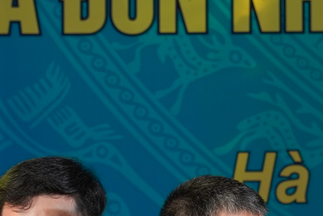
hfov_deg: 3.7
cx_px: 477
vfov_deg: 2.5
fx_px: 5007
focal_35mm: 558
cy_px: 451
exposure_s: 1/160
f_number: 4
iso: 500
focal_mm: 105
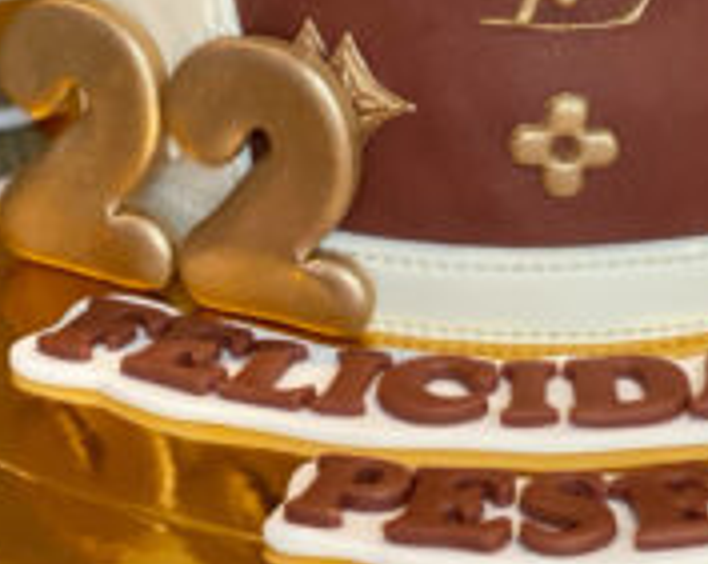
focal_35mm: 145
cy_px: -150
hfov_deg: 13.3
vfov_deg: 10.4
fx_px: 3033
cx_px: 534
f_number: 2
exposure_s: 1/33
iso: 160
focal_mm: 6
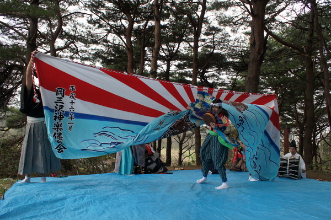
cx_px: 166
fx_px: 248
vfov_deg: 47.9
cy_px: 110
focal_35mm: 27
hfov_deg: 67.4
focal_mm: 18
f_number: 5
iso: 1600
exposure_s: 1/500
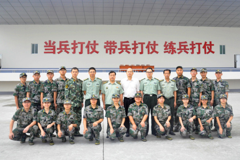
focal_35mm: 27
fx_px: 180
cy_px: 80
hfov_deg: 67.4
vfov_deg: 47.9
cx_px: 120
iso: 800
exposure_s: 1/125
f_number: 5.6
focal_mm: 18
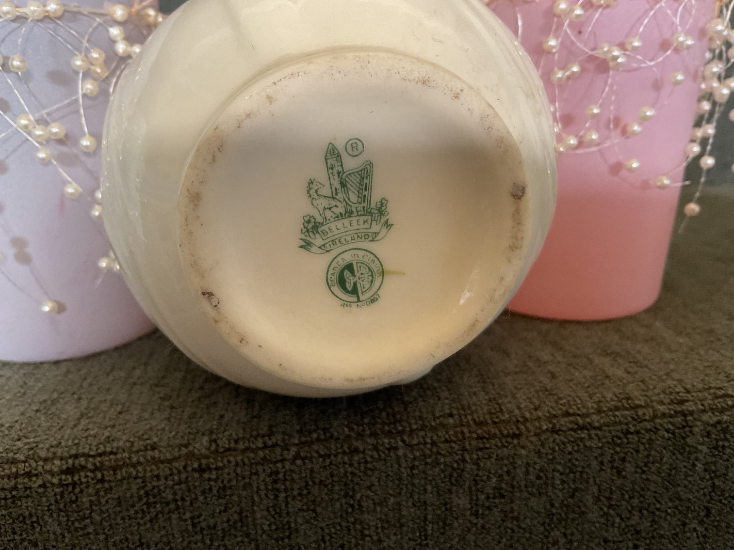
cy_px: 275
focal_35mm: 29
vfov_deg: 48.2
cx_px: 367
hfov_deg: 61.7
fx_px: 615
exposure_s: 1/50
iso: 200
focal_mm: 3
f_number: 1.8
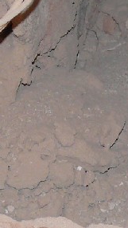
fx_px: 1574
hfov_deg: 4.6
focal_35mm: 261
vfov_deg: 8.3
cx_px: 298
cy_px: 64
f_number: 3.2
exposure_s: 1/30
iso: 200
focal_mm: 9.9
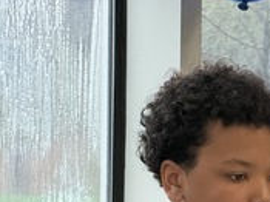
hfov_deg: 3.6
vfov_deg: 2.7
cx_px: 194
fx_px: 4287
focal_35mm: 550
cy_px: 327
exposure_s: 1/120
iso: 500
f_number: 2.8
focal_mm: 15.66
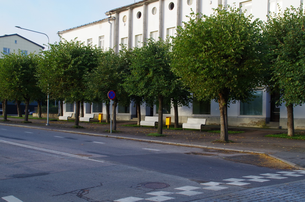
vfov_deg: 27.4
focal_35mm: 49
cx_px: 152
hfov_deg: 40.4
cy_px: 101
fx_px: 414
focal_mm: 33
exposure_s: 1/125
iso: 500
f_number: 11
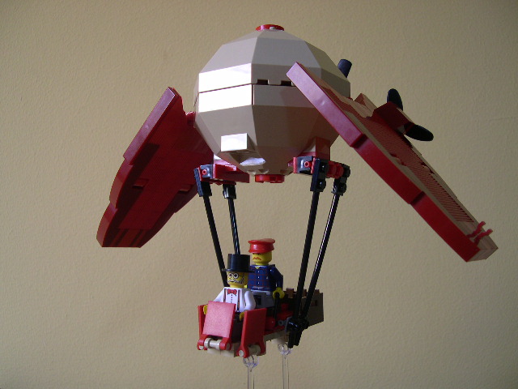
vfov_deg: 37.7
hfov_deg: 49.0
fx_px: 569
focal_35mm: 38
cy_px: 194
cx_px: 259
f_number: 2.8
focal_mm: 8
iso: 100
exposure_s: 1/18.3
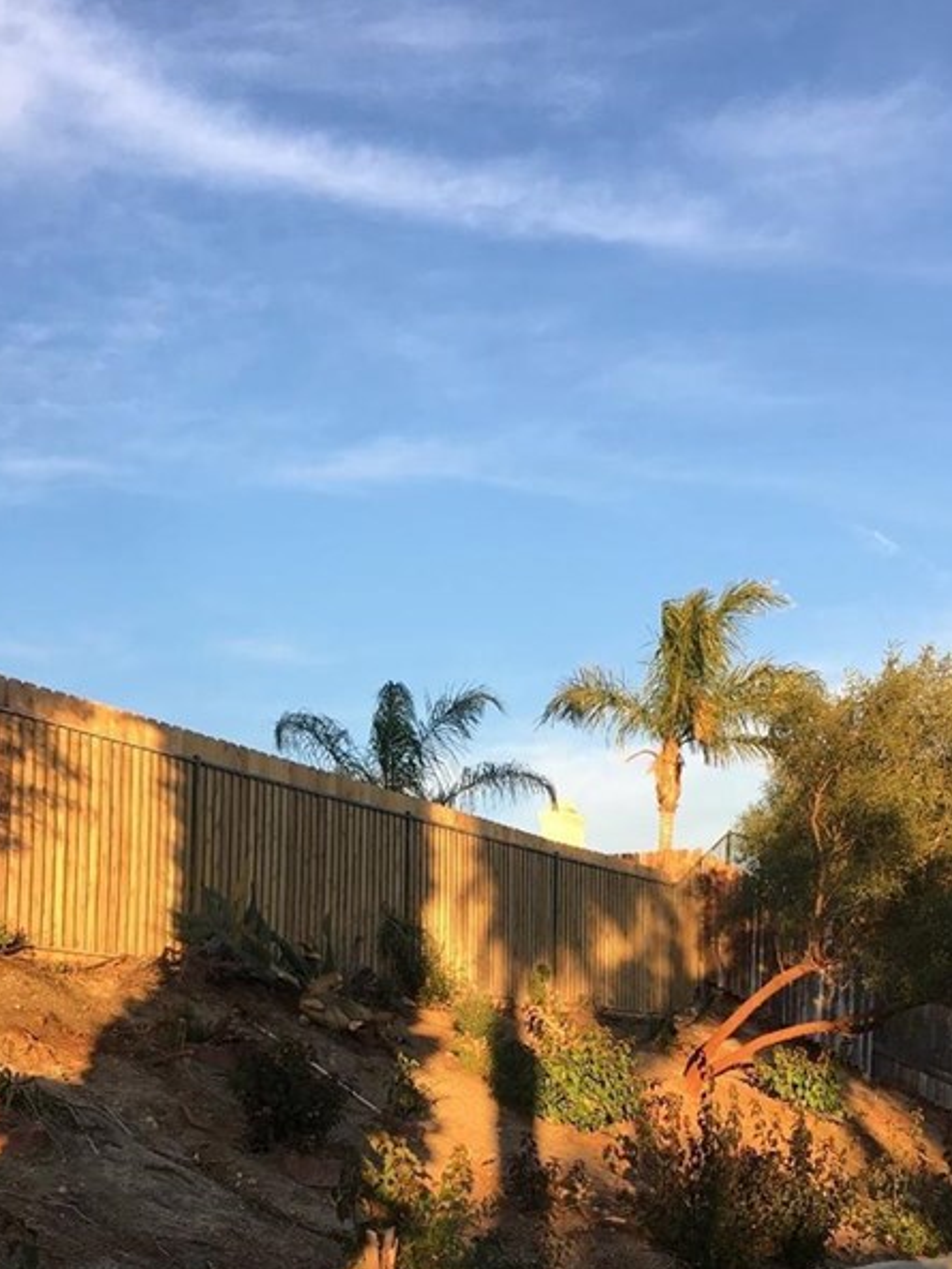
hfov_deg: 29.1
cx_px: 429
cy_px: 950
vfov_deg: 37.3
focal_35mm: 50
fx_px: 1833
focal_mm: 4.15
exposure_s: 1/392
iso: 25
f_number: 2.2
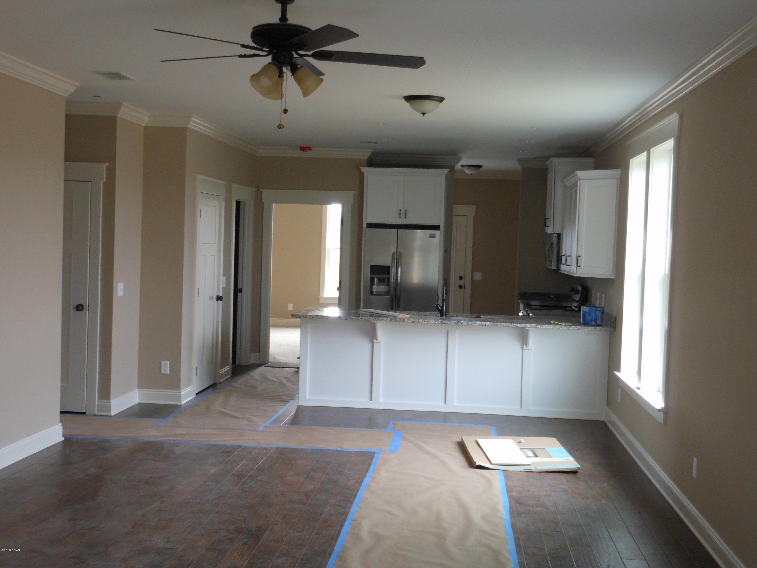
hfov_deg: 42.1
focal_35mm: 45
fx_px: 984
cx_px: 378
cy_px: 284
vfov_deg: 32.2
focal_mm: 8.1
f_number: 4.6
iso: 250
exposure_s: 1/30
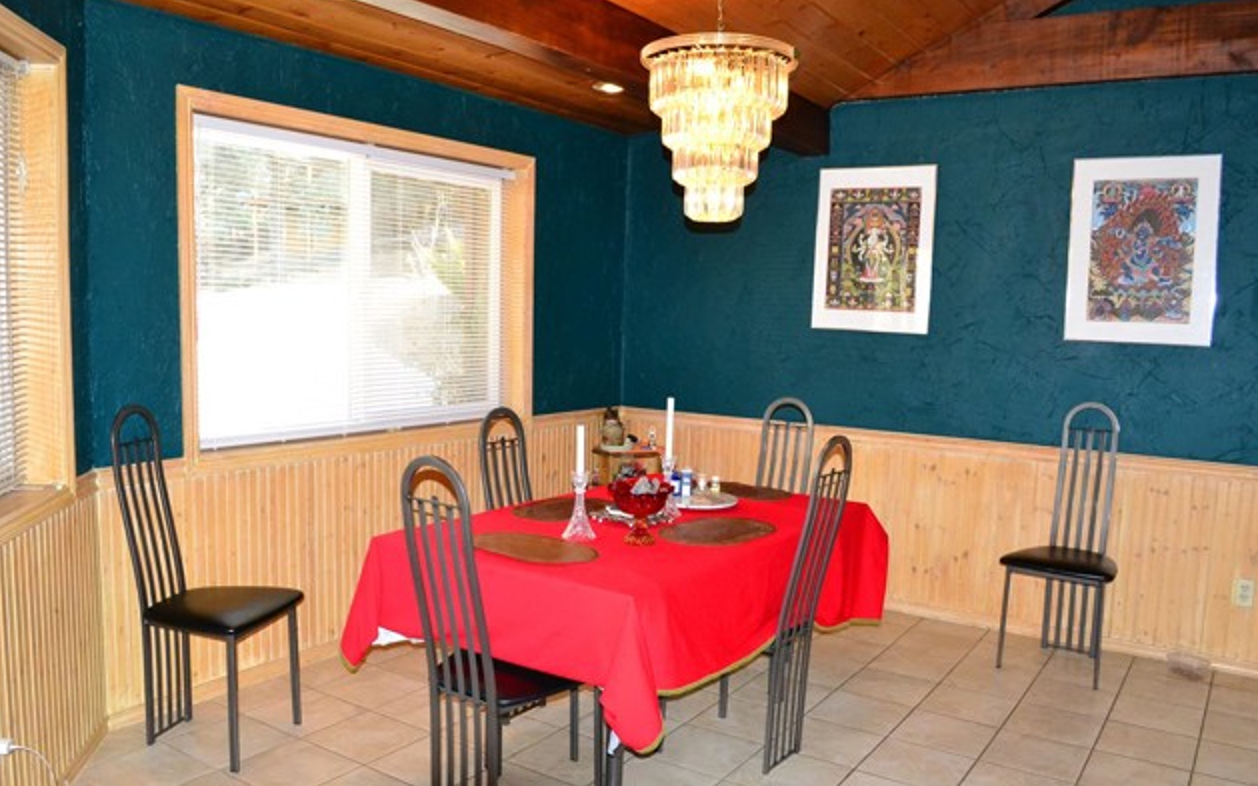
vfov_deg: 44.5
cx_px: 622
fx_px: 960
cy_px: 413
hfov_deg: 66.5
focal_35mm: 28
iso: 3200
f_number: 5.6
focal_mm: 18
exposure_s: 1/200
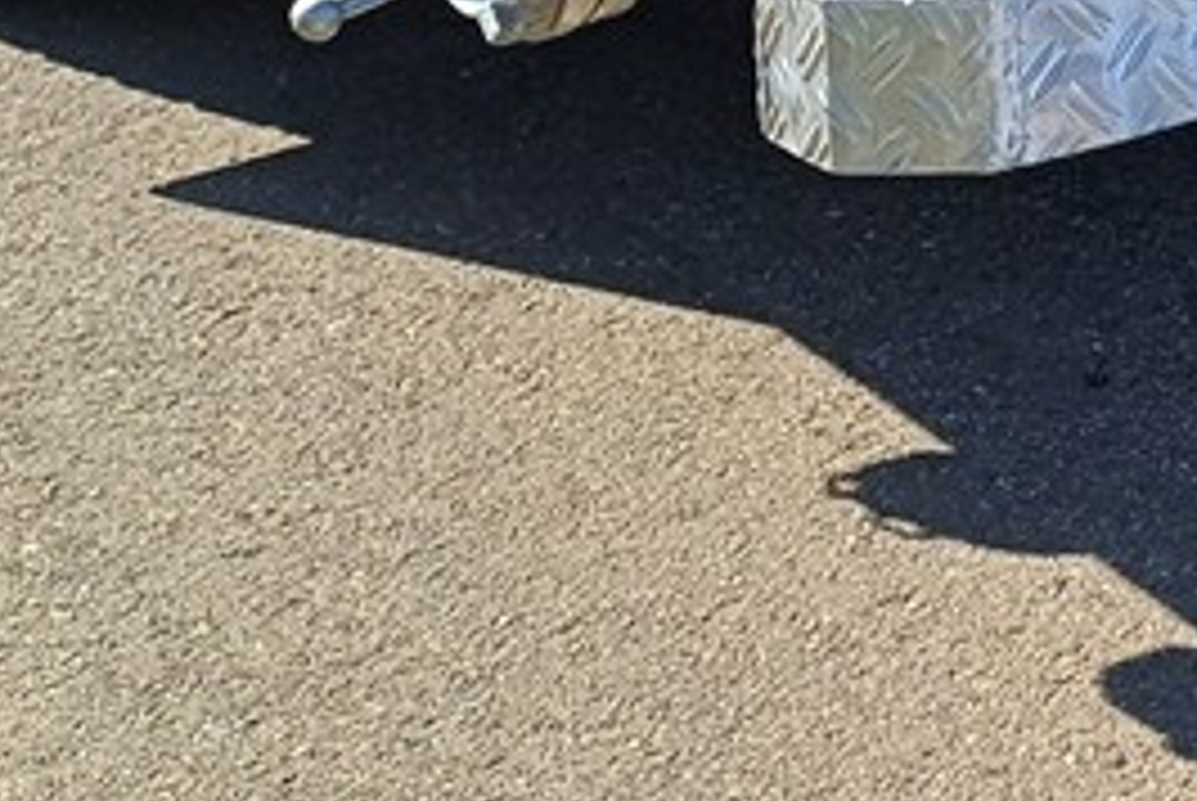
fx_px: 3329
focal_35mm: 100
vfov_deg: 12.4
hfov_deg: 18.7
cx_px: 1629
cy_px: -680
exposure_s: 1/741
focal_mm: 4.65
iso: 50
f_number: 1.8
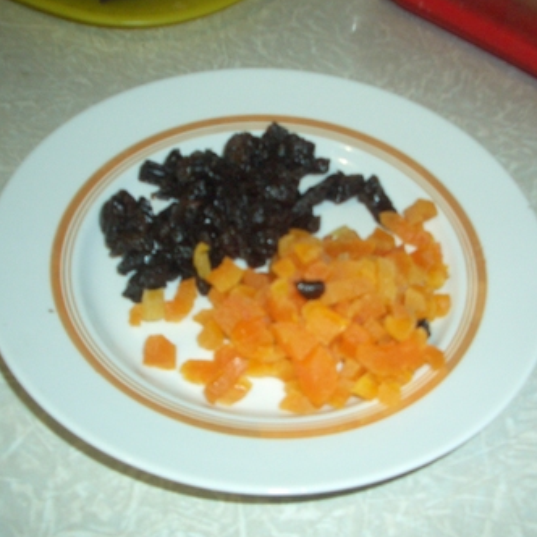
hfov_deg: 40.0
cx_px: 299
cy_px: 265
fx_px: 737
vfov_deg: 40.0
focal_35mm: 42
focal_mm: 5.8
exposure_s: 1/60
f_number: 2.6
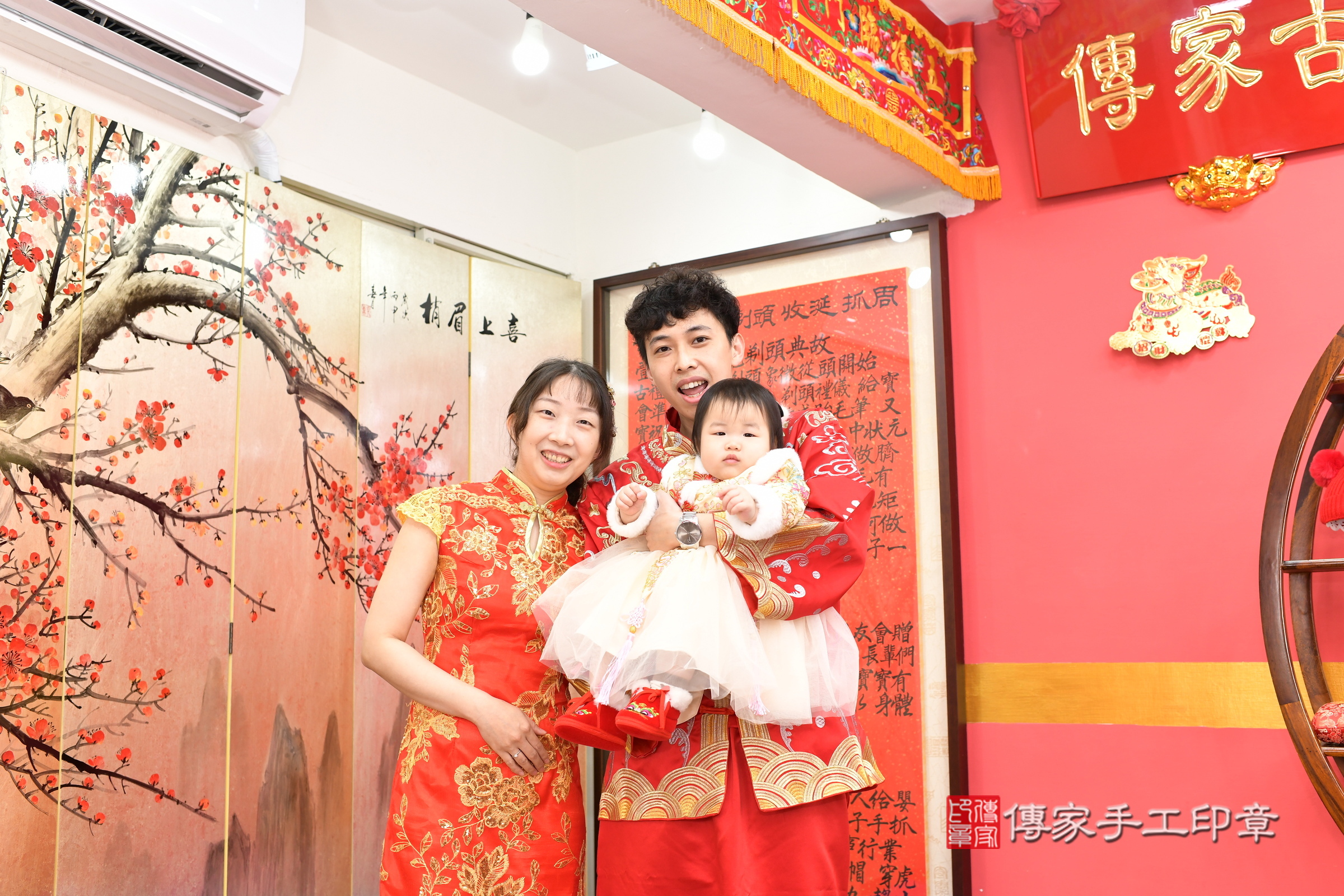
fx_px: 1307
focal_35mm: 35
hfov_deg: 54.4
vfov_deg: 37.9
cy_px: 448
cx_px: 672
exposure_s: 1/200
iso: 800
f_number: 4.5
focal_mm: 35
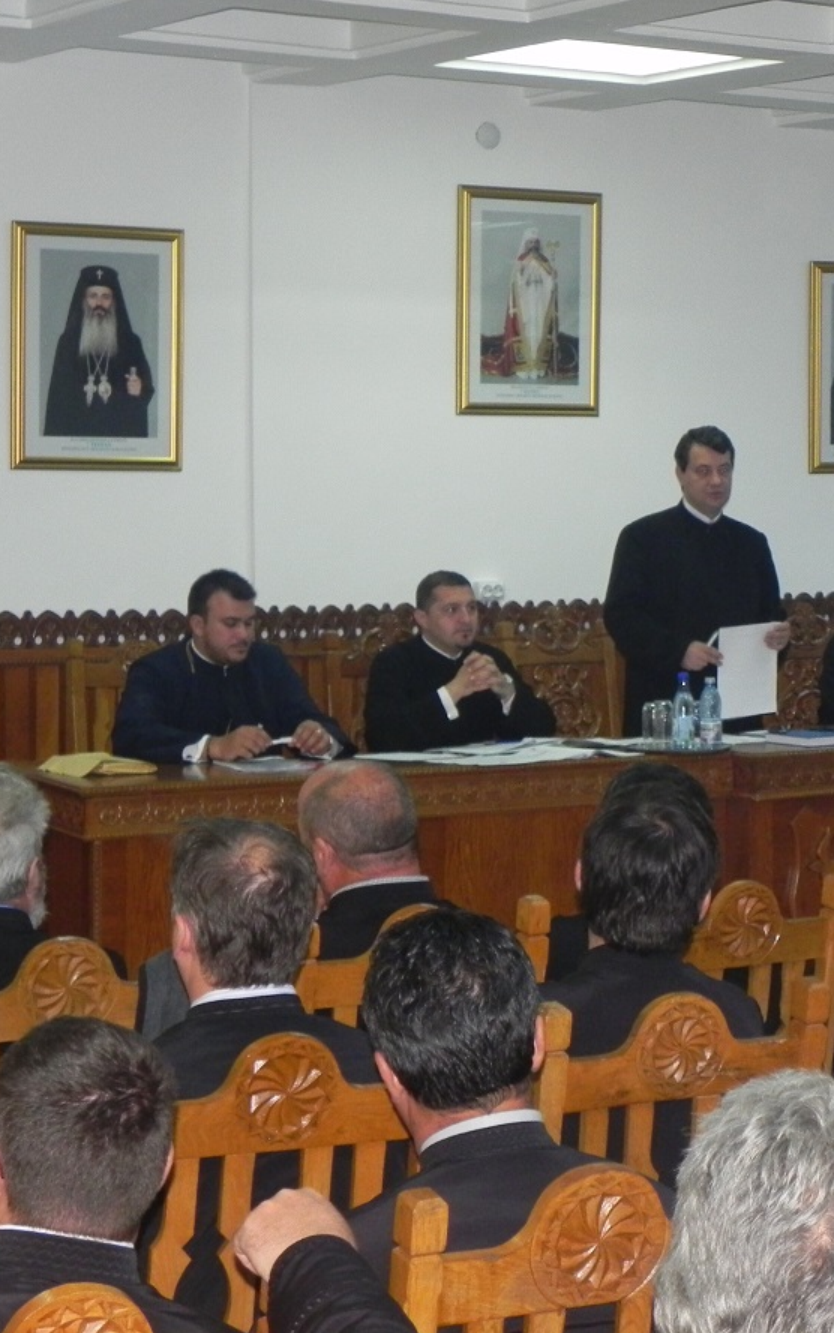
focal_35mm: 83
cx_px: 752
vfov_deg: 24.9
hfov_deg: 15.6
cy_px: 672
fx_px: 3017
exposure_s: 1/30
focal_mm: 10.3
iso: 372
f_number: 3.5
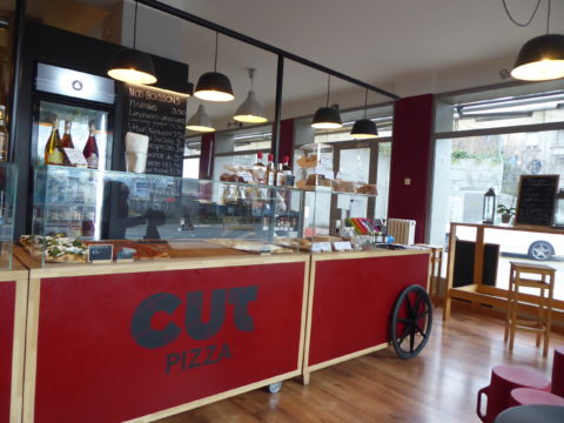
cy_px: 212
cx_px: 282
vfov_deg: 54.9
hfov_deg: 69.4
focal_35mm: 25
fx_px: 407
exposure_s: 1/60
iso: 320
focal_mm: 4.3
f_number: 3.3
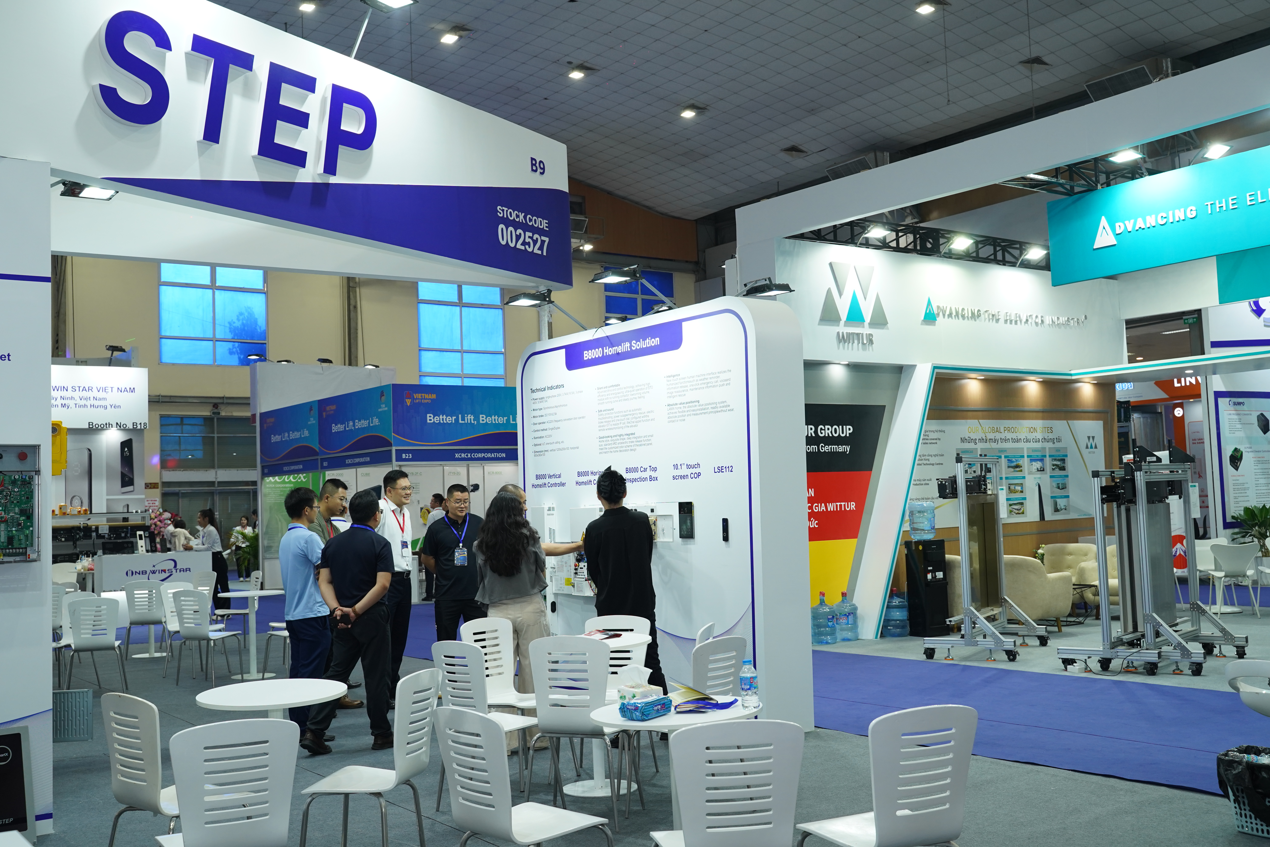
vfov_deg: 36.9
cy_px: 424
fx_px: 1270
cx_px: 635
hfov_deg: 53.1
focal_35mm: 36
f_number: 5
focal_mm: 36
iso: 1000
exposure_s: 1/160
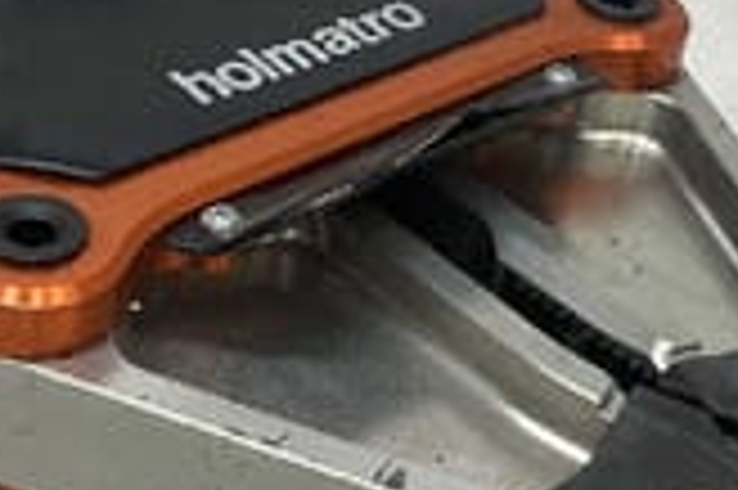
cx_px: 405
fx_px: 1823
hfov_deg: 22.9
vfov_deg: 15.3
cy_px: 164
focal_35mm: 89
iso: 50
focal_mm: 3
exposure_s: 1/100
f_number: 1.8
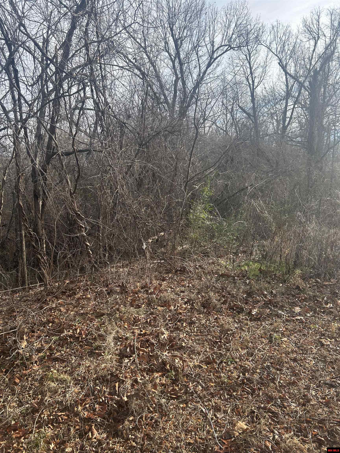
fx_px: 340
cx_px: 170
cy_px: 226
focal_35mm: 26
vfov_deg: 67.3
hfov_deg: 53.1
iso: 50
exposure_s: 1/1196
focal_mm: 5.7
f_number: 1.5
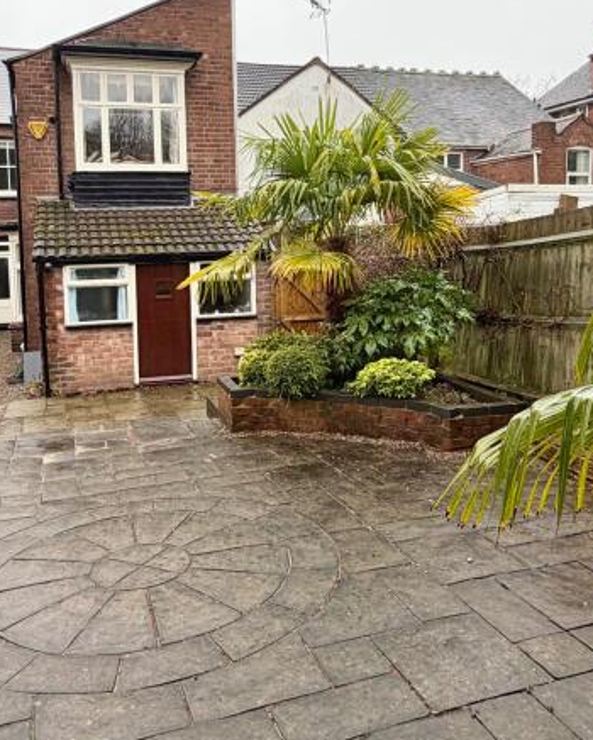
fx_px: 702
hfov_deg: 45.8
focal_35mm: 32
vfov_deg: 55.2
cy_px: 291
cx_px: 291
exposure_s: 1/121
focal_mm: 2.22
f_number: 2.2
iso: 50
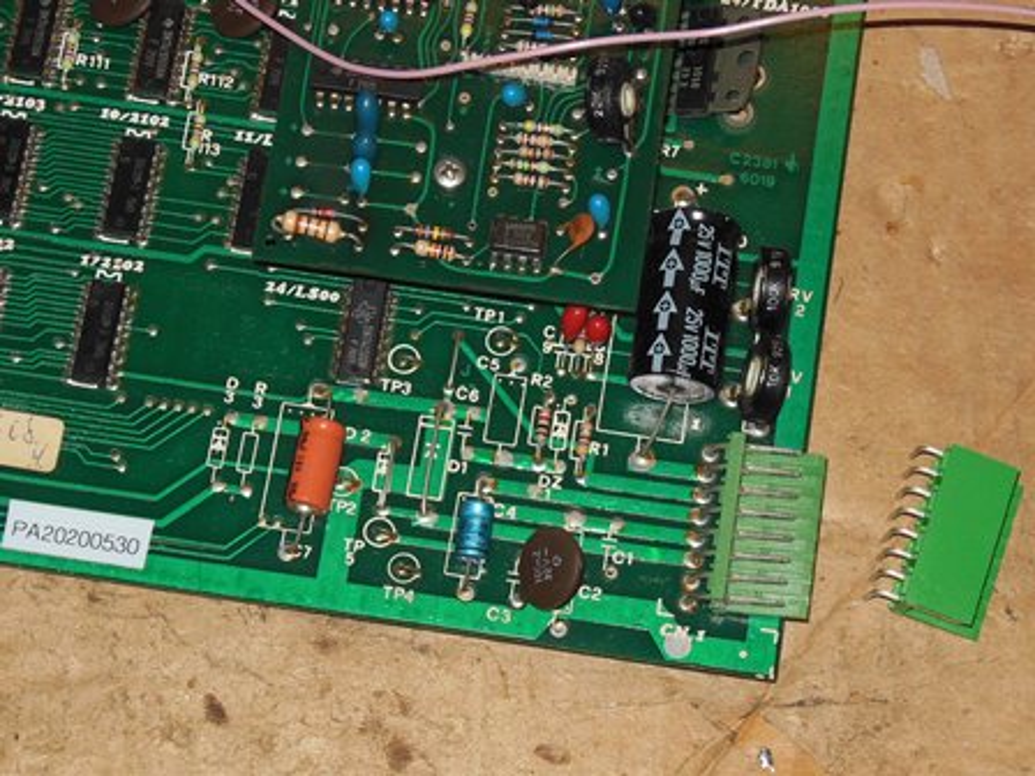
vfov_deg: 22.3
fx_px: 1973
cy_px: 388
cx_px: 518
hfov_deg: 29.4
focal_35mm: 66
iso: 200
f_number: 4.3
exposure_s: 1/60
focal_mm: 11.7
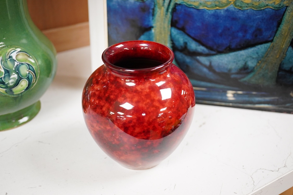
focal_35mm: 45
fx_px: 366
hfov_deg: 43.6
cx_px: 146
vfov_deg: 29.9
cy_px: 98
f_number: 5.6
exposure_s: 1/250
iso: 3200
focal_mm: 30
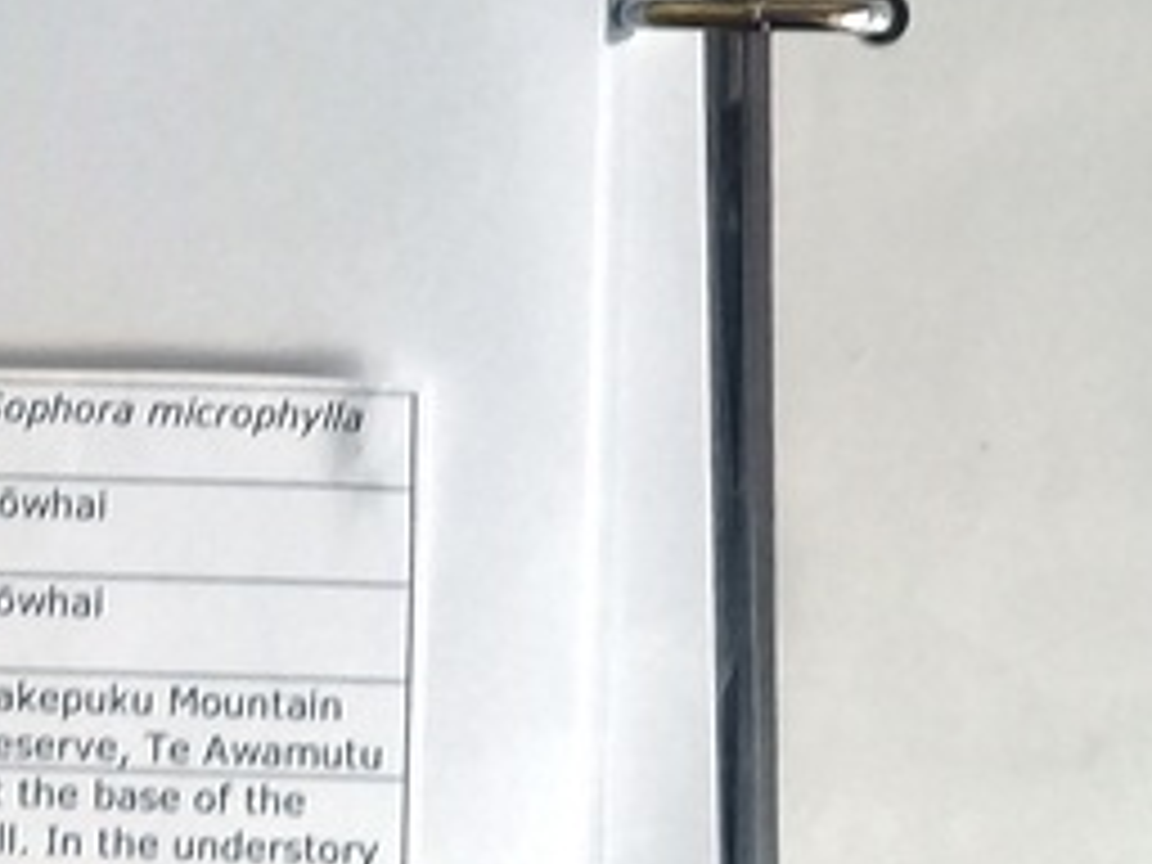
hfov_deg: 15.3
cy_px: -410
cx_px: 754
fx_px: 4293
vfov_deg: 11.1
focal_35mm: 129
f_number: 2.2
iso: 125
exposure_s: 1/33
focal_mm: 3.3
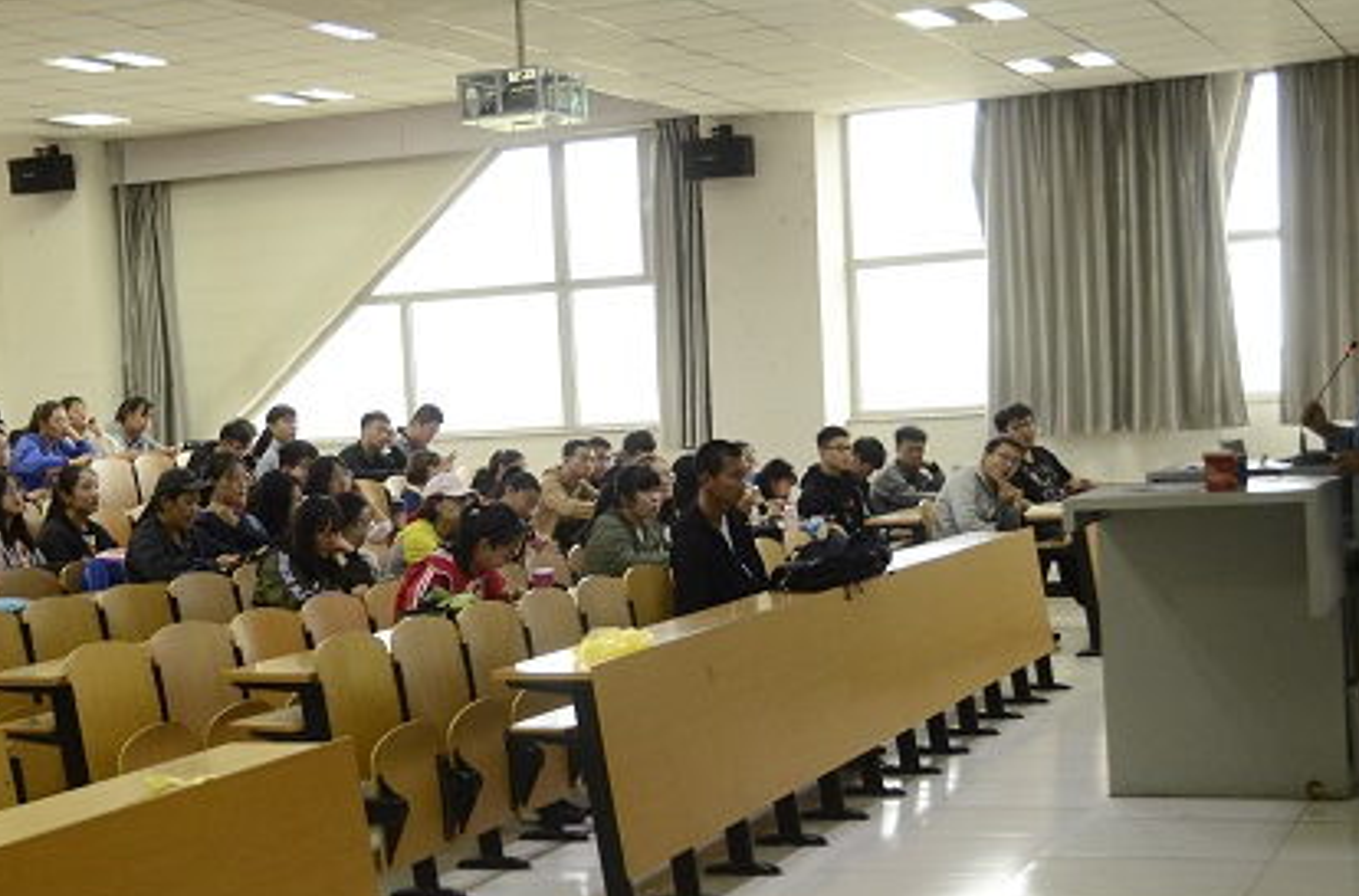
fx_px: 2445
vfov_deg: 20.8
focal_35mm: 65
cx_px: 555
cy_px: 504
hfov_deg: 31.0
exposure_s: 1/40
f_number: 4
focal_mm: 28
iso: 1000
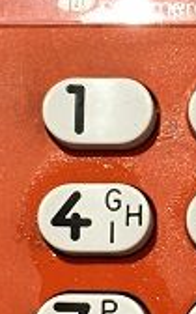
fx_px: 1265
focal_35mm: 148
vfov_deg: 14.1
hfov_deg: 8.8
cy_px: 158
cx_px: 221
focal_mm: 4.15
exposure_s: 1/33
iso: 160
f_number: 2.2
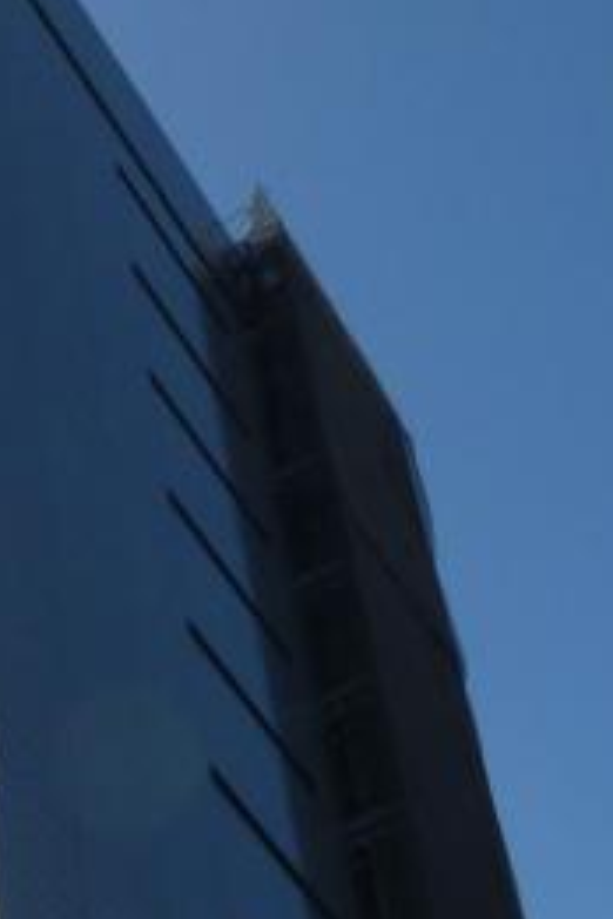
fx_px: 2222
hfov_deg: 14.6
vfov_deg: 21.8
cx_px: -328
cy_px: 1086
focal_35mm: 87
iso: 80
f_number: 5.6
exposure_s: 1/400
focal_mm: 4.1
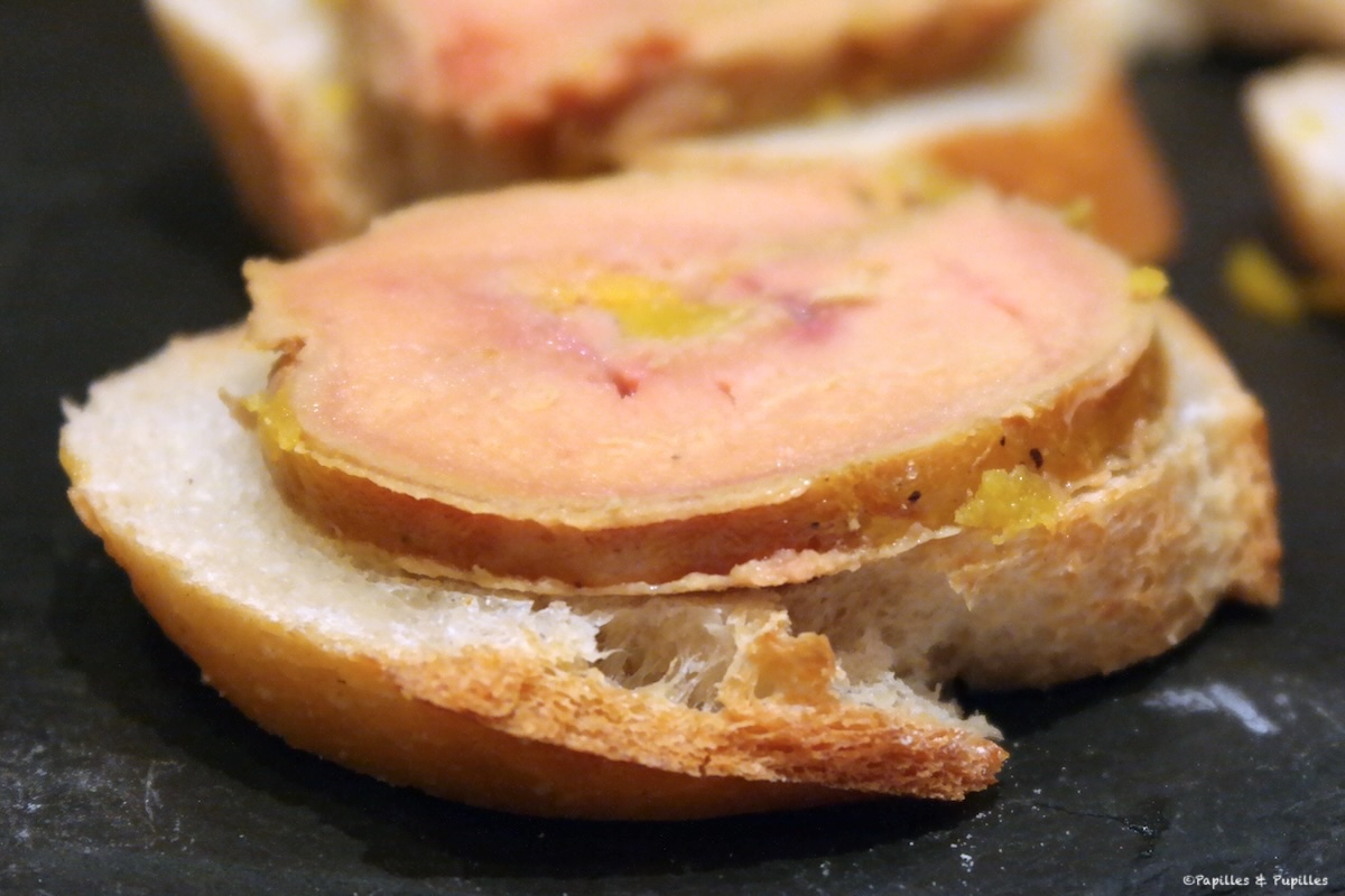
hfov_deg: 26.3
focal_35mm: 77
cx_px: 672
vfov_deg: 17.7
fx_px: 2877
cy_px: 448
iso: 1600
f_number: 5.6
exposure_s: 1/80
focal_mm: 50
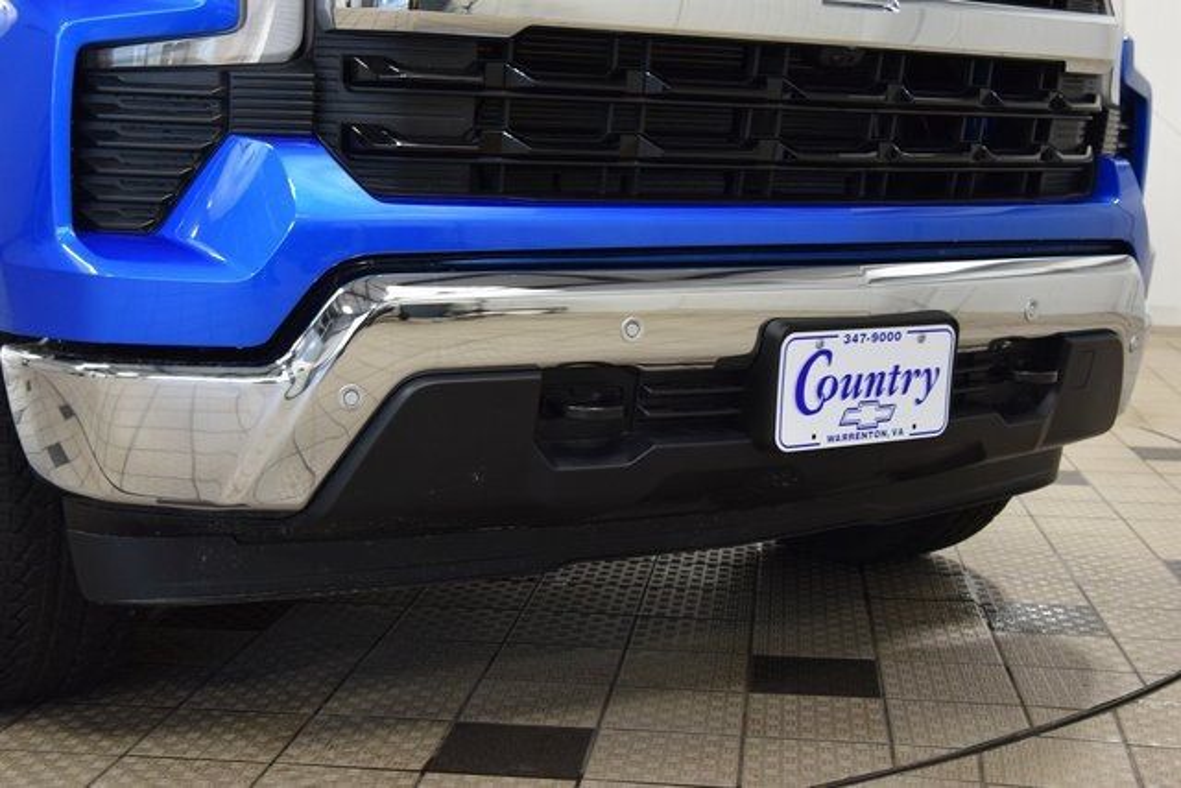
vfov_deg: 25.8
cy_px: 394
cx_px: 590
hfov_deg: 37.8
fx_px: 1723
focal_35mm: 52
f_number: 5.6
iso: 1600
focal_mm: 35
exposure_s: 1/60
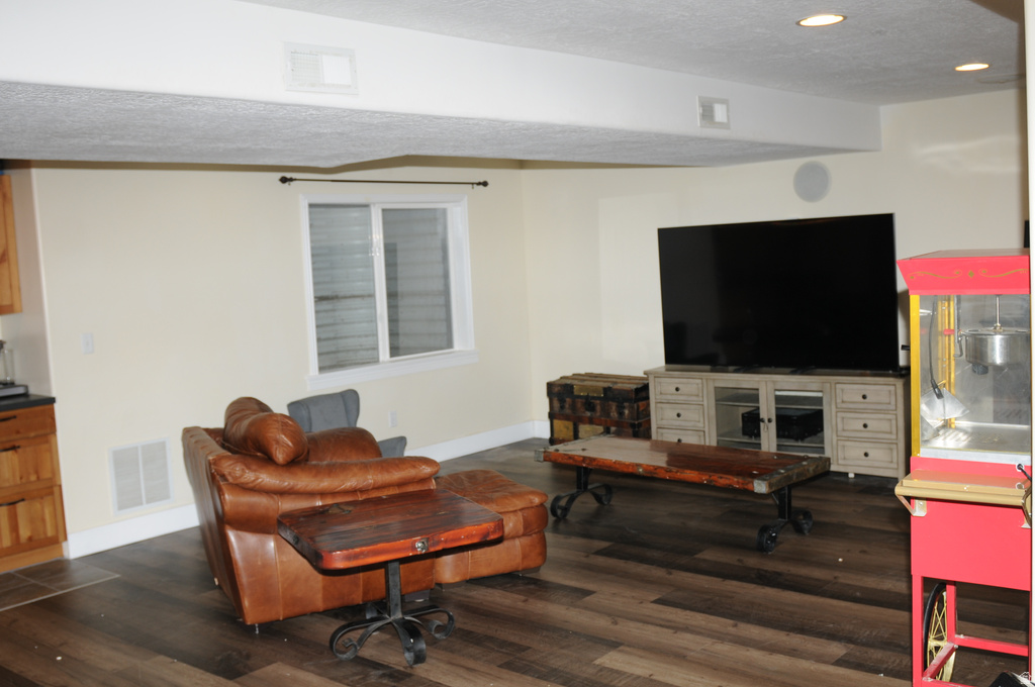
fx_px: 1034
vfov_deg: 36.8
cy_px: 344
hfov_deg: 53.2
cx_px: 518
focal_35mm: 36
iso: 200
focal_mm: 24
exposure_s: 1/200
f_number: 3.2
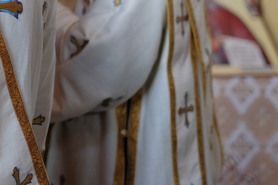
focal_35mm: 156
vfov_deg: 8.7
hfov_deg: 13.1
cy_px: -40
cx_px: 29
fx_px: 1205
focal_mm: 35
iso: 320
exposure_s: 1/125
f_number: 1.4
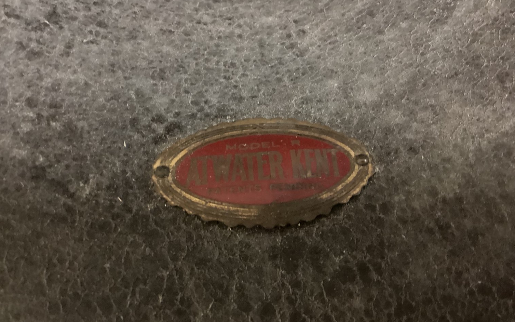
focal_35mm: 33
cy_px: 186
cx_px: 257
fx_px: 463
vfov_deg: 38.2
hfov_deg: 58.1
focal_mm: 3.3
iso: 800
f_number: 2.4
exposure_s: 1/15
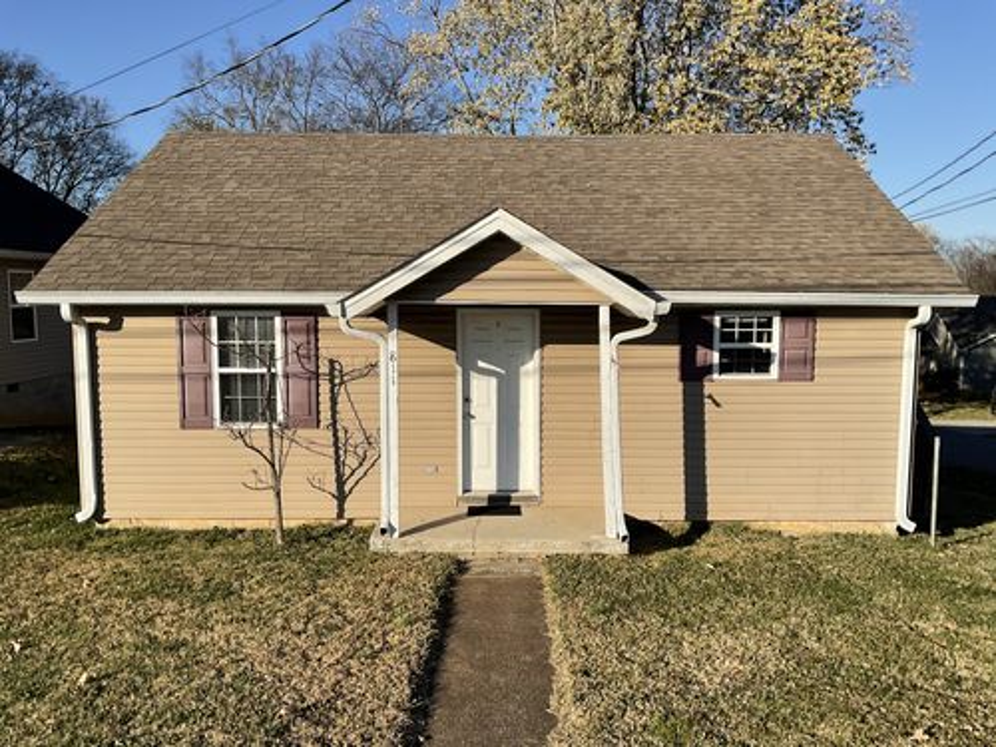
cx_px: 498
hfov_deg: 61.7
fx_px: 834
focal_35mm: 29
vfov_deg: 48.2
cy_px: 374
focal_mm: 3
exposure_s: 1/2320
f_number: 1.8
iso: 16
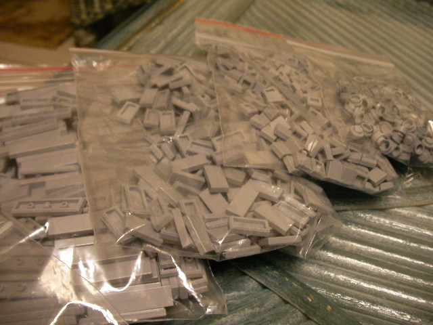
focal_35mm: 38
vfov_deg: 37.7
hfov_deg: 49.0
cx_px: 216
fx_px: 475
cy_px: 162
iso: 200
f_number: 3.5
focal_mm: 6.3
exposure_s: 1/6.9
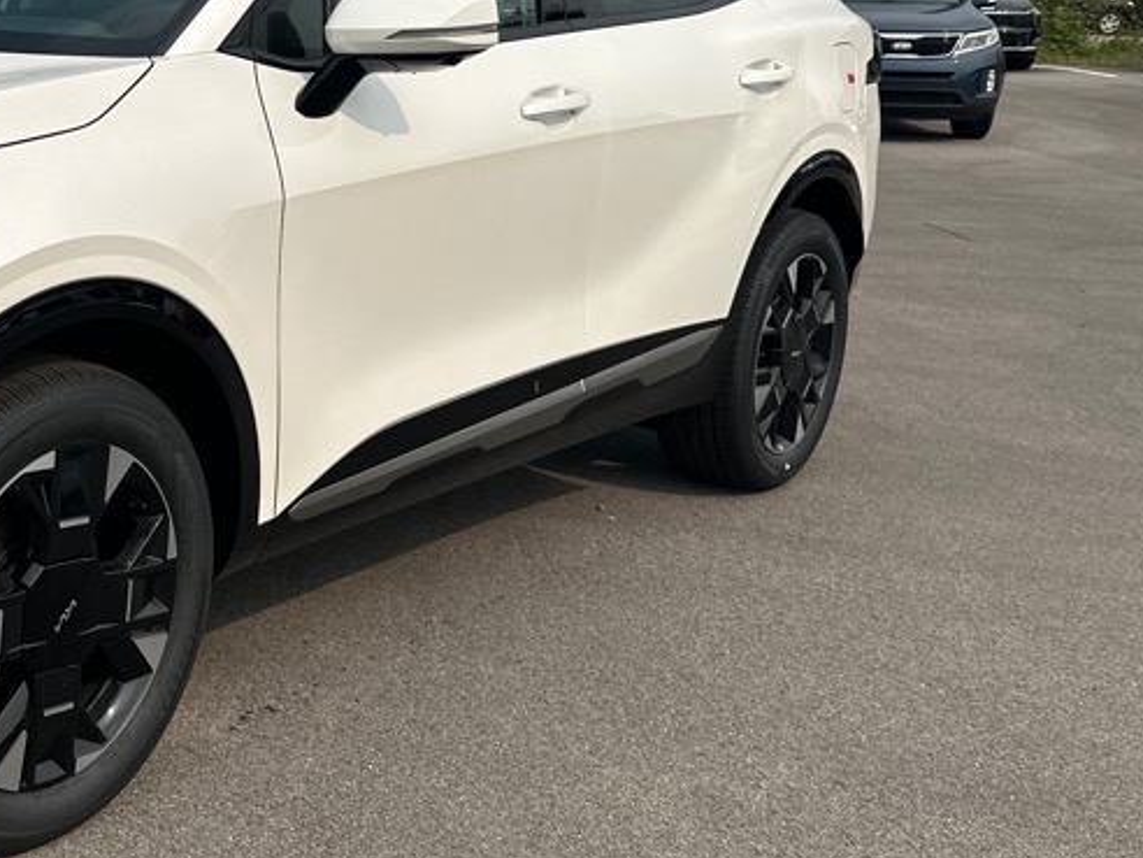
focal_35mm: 50
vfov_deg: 28.9
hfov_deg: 34.4
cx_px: -30
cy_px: 293
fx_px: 1651
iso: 80
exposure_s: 1/8197
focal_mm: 6.86
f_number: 1.78
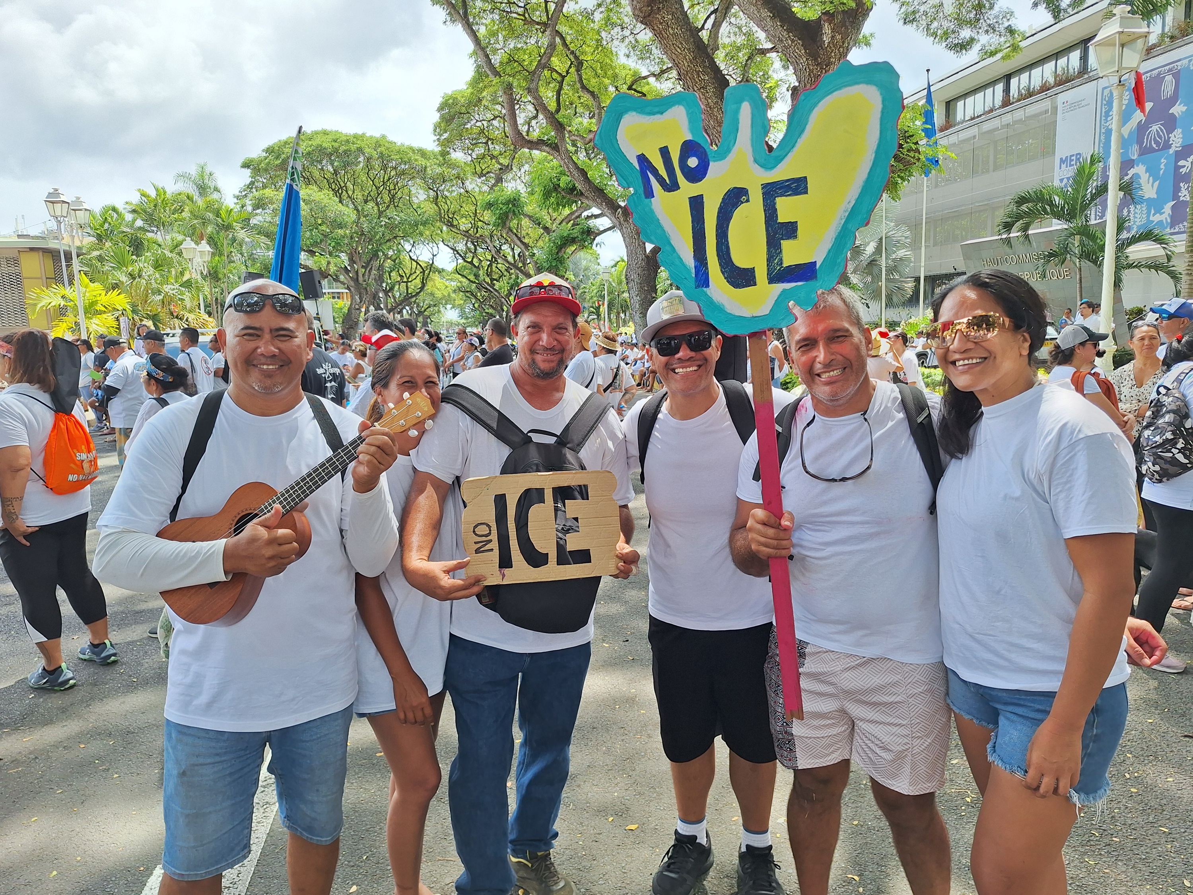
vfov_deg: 58.9
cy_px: 448
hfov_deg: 73.9
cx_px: 596
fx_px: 793
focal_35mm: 23
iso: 40
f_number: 1.8
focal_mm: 5.54
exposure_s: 1/504
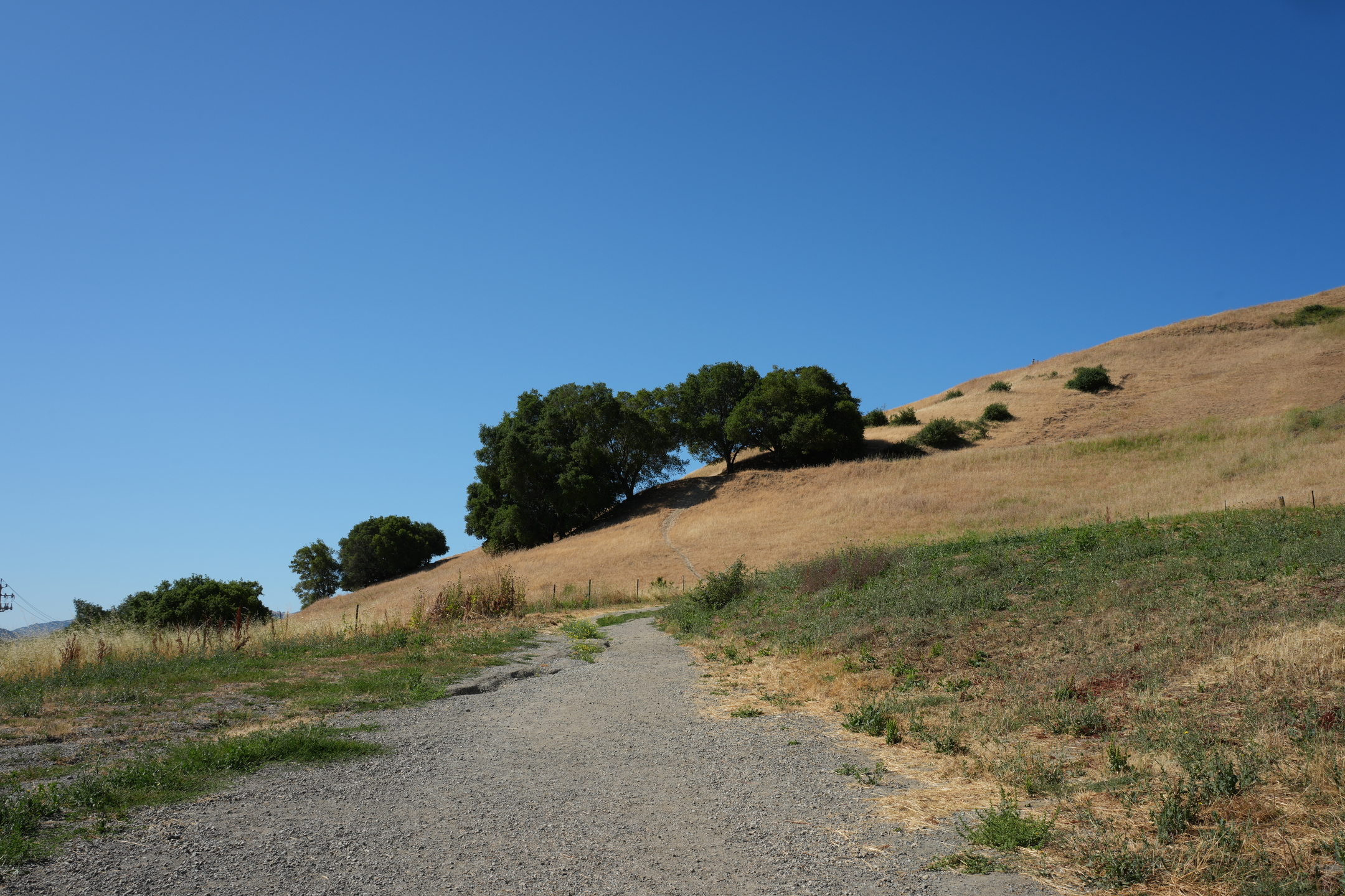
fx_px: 1121
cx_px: 672
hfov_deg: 61.9
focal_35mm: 30
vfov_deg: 43.6
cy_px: 448
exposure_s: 1/100
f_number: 14
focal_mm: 30
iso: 100
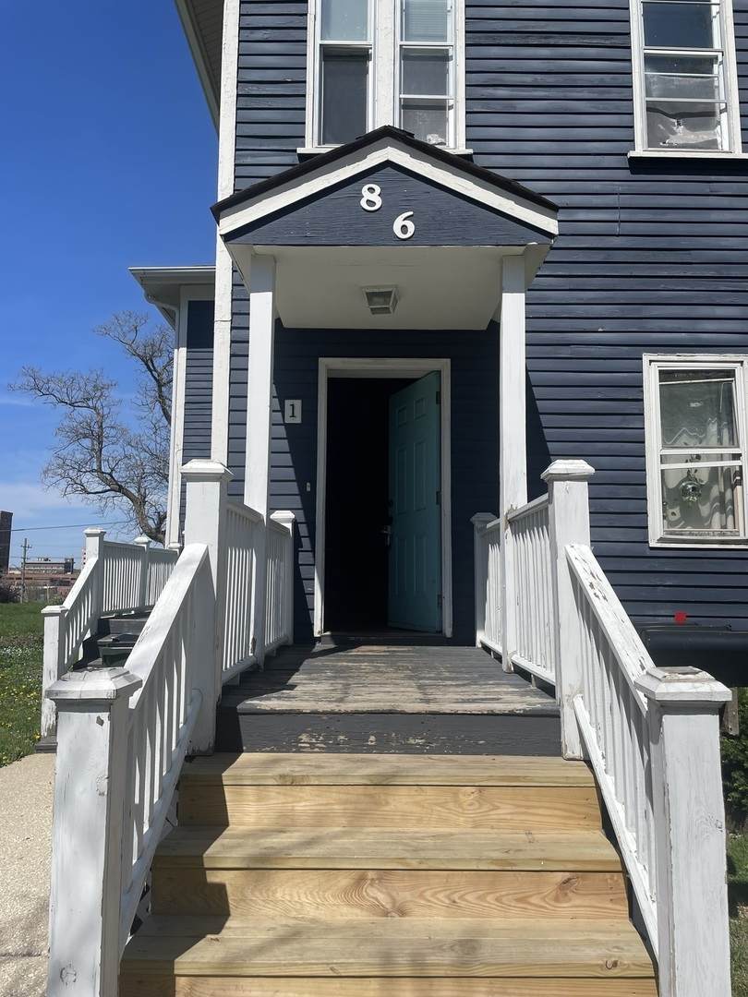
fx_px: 749
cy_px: 498
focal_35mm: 26
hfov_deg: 53.1
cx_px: 374
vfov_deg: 67.3
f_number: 1.6
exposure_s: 1/5556
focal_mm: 4.2
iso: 32
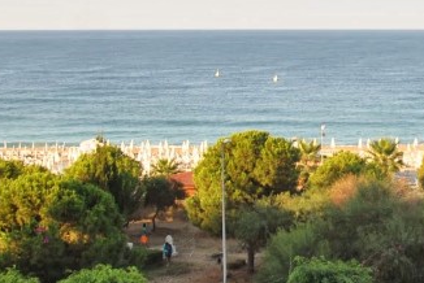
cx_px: 399
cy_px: 78
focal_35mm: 95
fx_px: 1120
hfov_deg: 20.9
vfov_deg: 14.4
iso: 100
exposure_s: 1/200
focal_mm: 18
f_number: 4.5
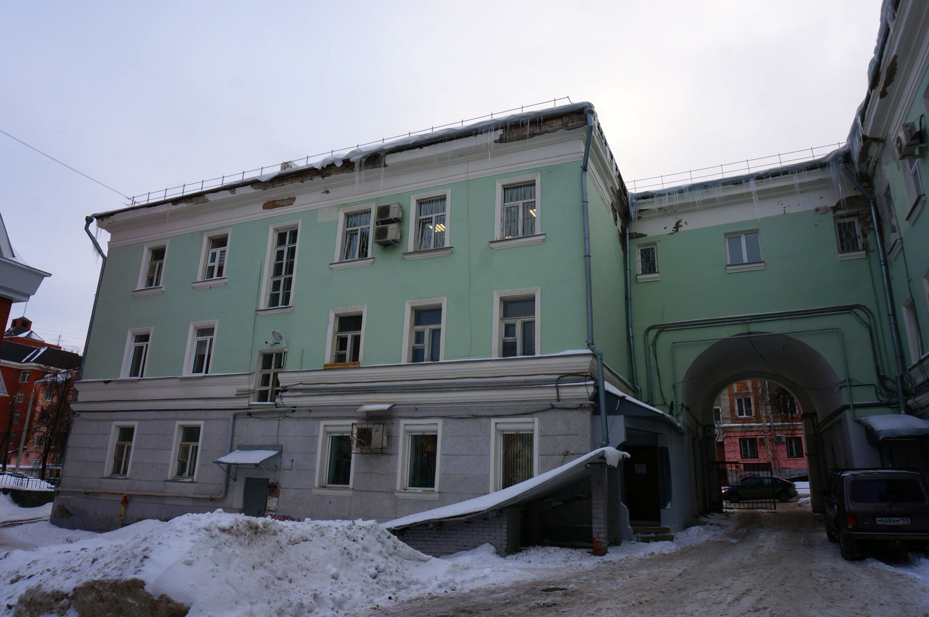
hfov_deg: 73.8
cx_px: 464
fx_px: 619
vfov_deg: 53.0
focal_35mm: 24
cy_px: 308
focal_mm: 16
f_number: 10
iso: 100
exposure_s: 1/80
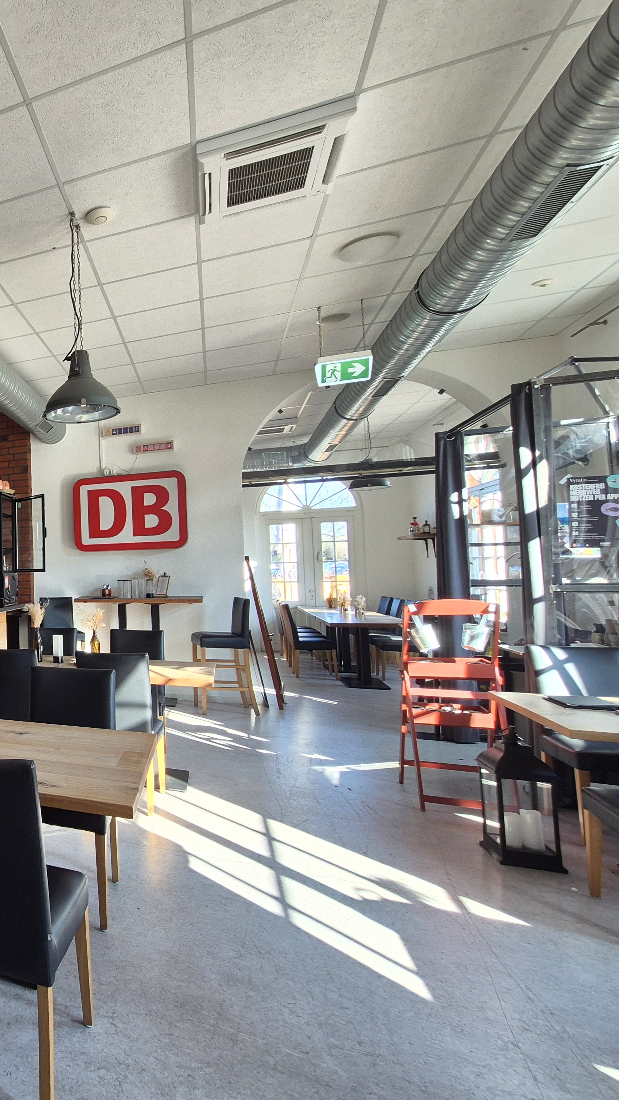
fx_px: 555
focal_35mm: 19
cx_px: -99
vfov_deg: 89.6
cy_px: 547
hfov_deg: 42.2
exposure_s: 1/100
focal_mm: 2.2
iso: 80
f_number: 2.2
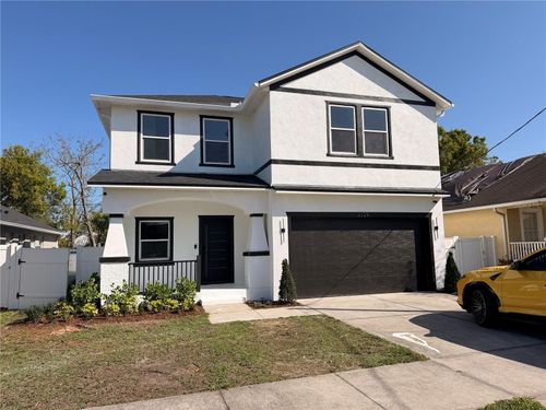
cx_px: 273
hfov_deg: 71.6
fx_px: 379
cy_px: 205
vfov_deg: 56.8
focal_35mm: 24
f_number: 1.78
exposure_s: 1/7353
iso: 80
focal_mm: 6.76
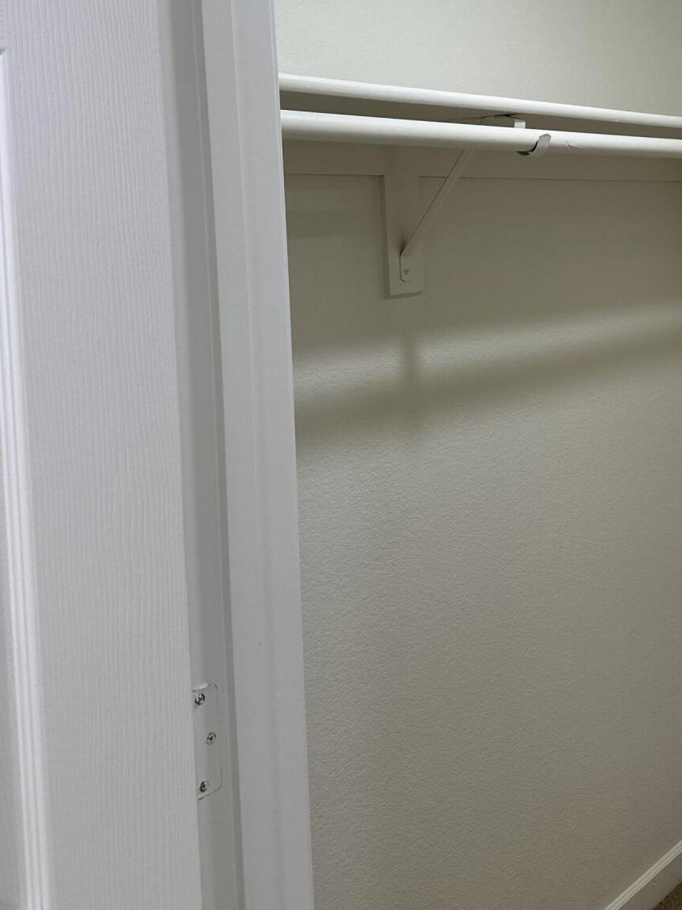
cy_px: 260
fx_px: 1104
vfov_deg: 43.7
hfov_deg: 33.5
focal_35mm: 42
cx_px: 531
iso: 125
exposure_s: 1/120
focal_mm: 6.86
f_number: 1.78
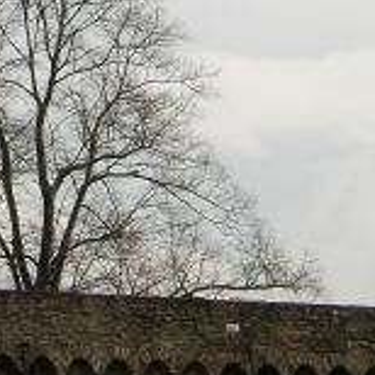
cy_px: 105
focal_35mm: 184
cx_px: -51
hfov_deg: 9.4
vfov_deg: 9.5
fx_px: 2255
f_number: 3.8
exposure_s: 1/500
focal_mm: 7.1
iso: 64
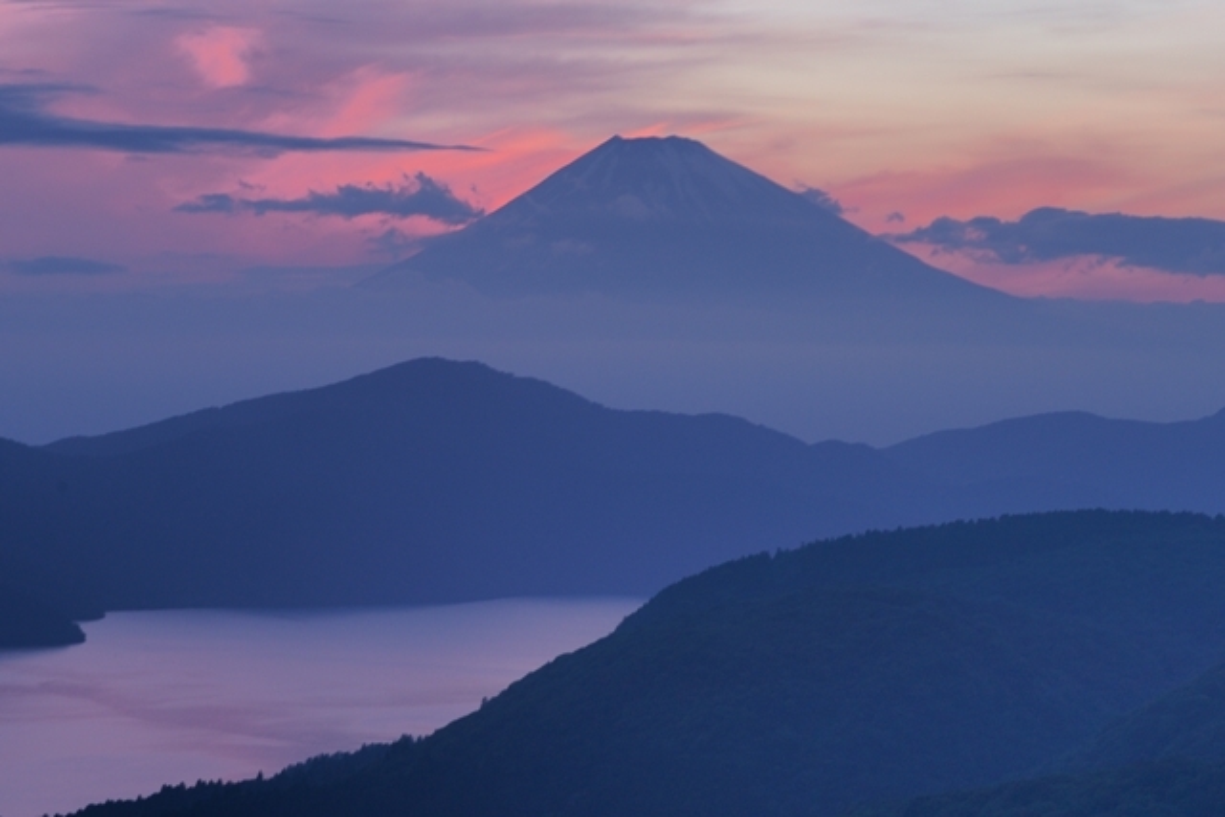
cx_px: 612
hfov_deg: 18.6
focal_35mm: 110
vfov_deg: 12.5
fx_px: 3744
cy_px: 408
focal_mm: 110
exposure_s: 1.3
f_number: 11
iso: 100
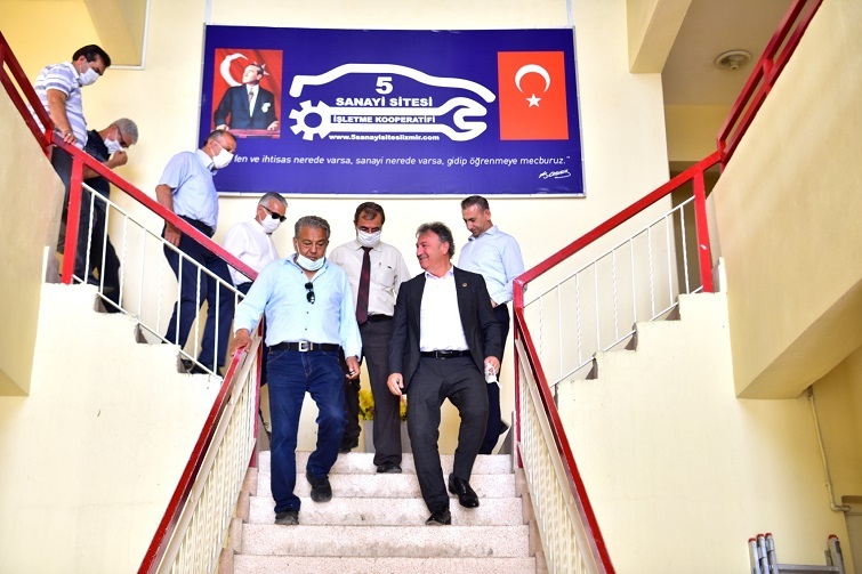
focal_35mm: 48
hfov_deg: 41.1
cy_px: 287
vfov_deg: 28.1
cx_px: 431
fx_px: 1149
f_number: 2.8
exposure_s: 1/80
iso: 500
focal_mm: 48
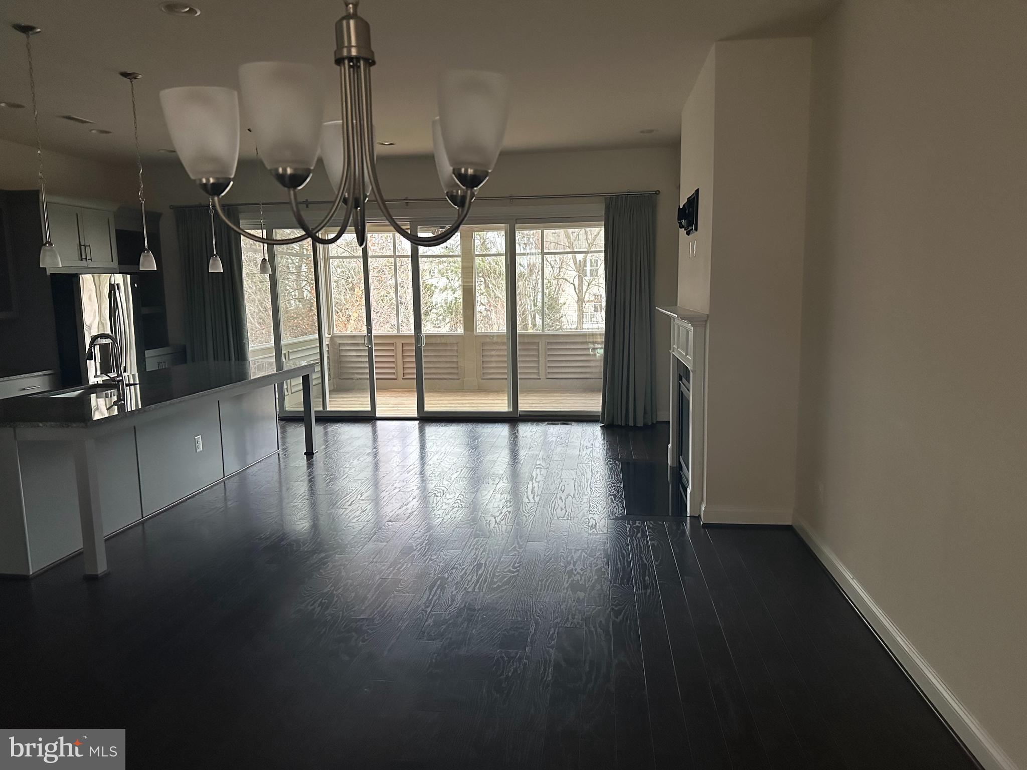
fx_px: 712
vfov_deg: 56.8
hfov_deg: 71.6
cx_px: 514
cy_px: 385
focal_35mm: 24
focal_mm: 6.86
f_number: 1.78
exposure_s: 1/60
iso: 800
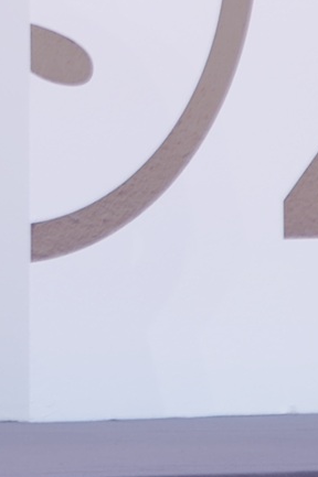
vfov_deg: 3.1
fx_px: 8904
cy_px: -475
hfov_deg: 2.0
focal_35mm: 671
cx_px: -383
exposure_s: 1/250
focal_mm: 70
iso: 100
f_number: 3.5
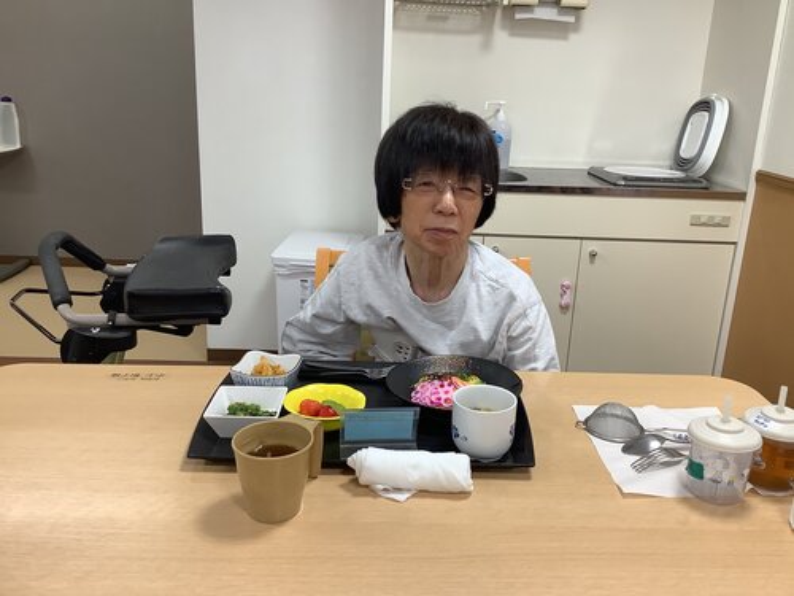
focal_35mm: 31
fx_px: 711
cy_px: 298
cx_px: 397
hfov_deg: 58.4
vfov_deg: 45.4
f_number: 2.4
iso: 80
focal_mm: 3.3
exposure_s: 1/60
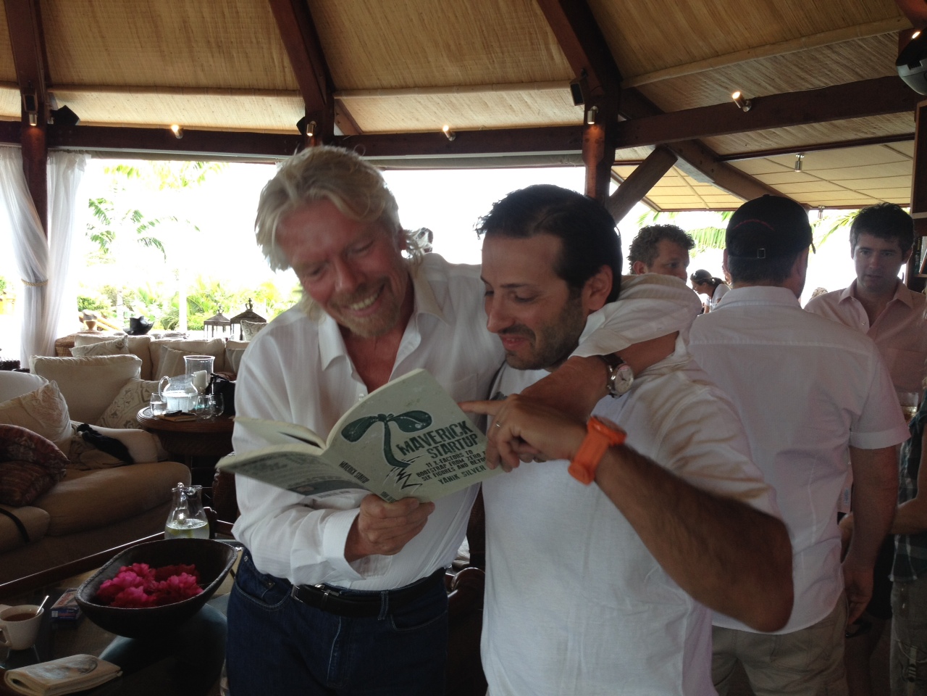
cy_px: 348
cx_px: 464
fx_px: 937
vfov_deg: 40.7
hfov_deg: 52.6
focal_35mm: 35
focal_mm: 4.28
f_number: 2.4
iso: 64
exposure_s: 1/60
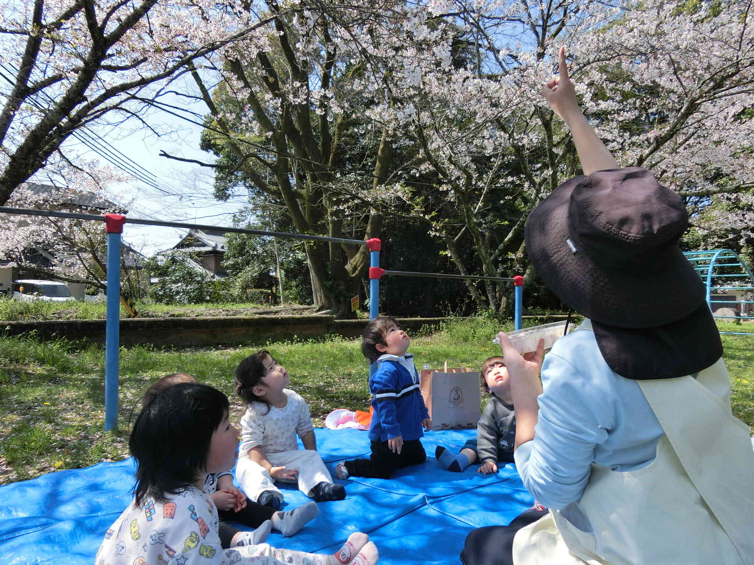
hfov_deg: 69.4
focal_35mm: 25
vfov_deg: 54.9
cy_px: 282
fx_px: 545
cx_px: 377
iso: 80
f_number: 3.5
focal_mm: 4.5
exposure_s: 1/640
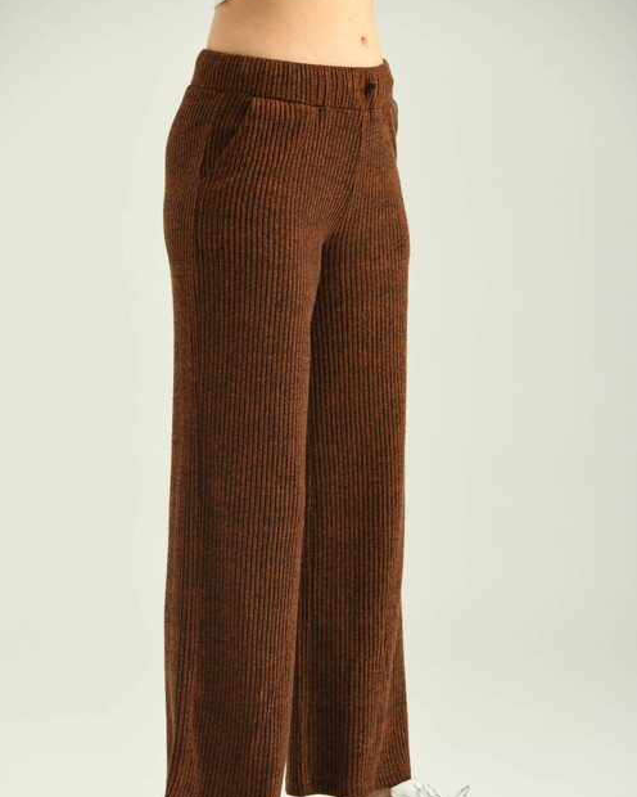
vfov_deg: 12.1
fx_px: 3747
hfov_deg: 9.7
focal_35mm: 159
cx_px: 320
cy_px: 464
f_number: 5.6
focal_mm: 140
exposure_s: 1/160
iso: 125
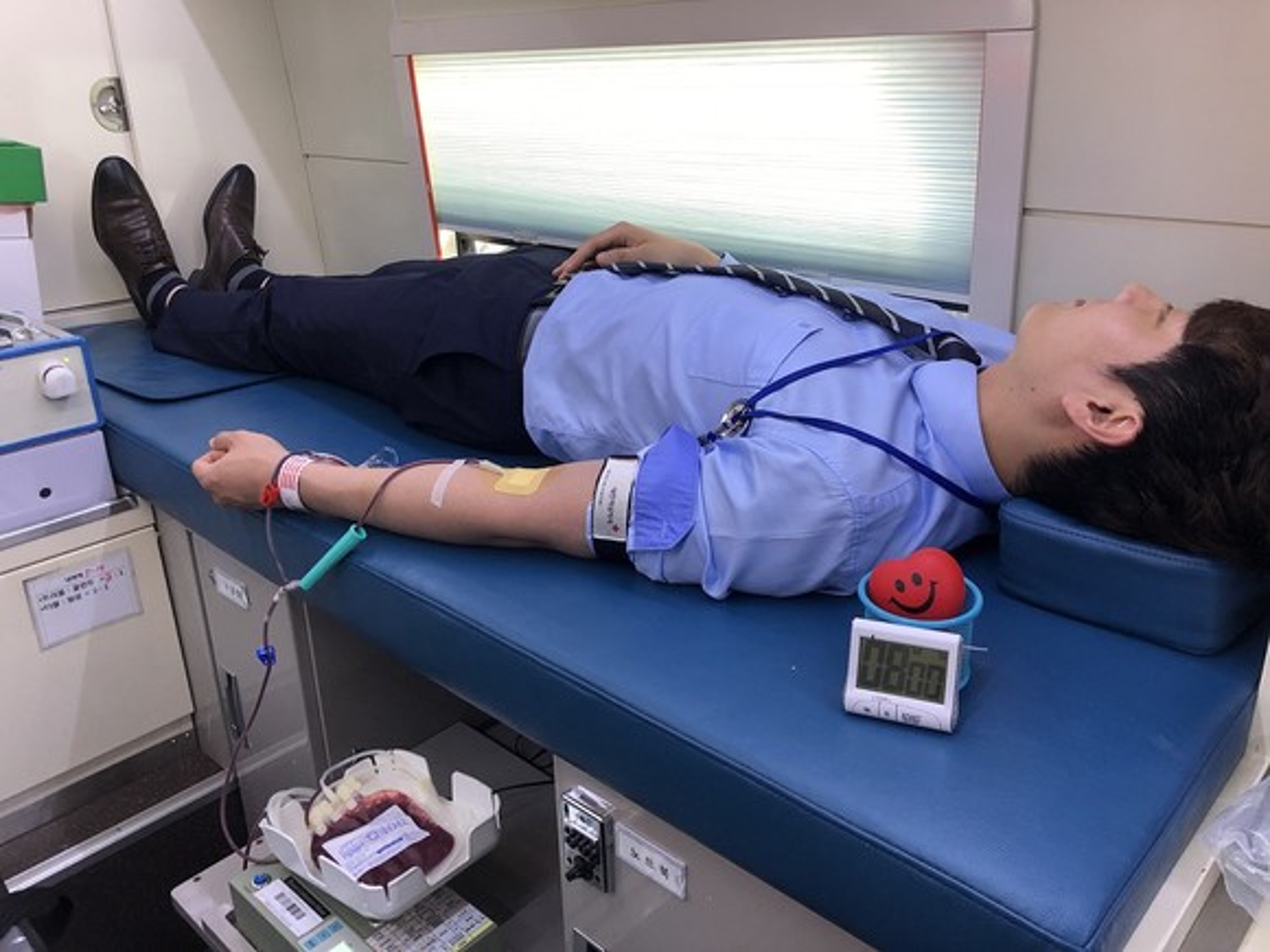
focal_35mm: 28
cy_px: 476
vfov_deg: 49.7
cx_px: 635
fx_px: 1027
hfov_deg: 63.4
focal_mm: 4
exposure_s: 1/30
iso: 32
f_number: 1.8
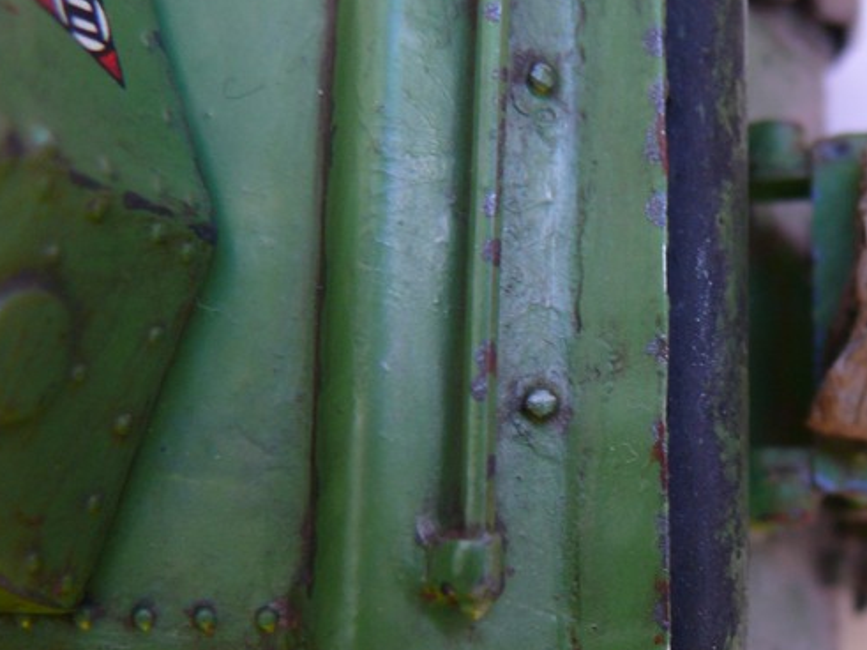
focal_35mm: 73
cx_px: 754
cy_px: 367
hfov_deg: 26.0
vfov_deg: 20.1
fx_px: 1828
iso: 125
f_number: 2.8
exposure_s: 1/30
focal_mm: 7.4
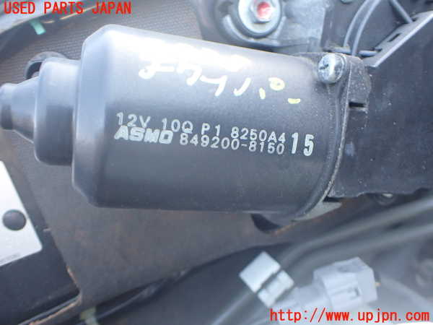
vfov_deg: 46.8
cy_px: 162
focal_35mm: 30
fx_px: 375
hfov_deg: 60.0
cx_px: 216
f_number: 2.3
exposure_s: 1/125
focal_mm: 5.4
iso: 320
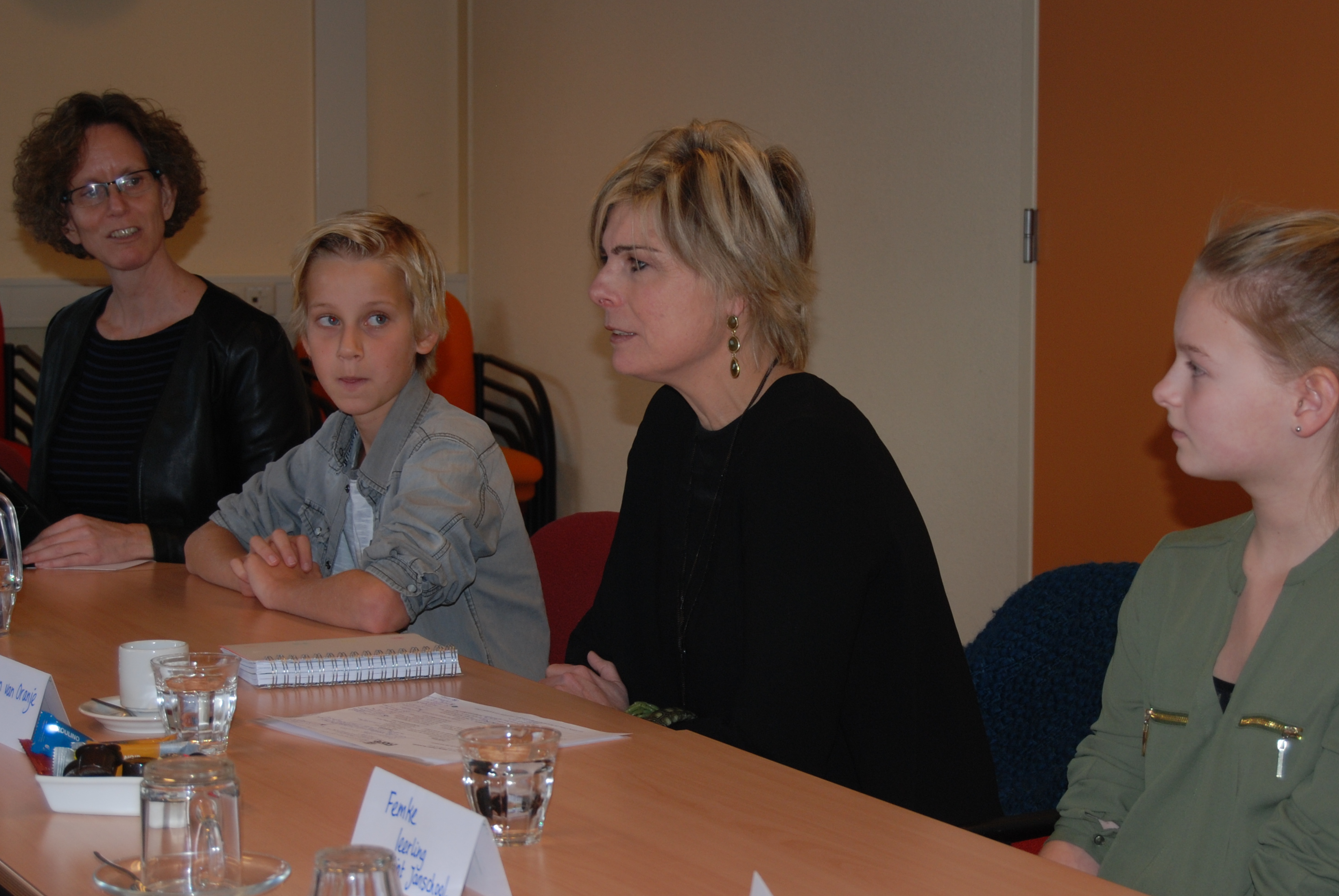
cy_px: 492
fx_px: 2979
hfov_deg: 25.3
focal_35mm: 80
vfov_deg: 17.1
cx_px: 752
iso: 200
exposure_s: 1/60
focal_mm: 40
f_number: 5
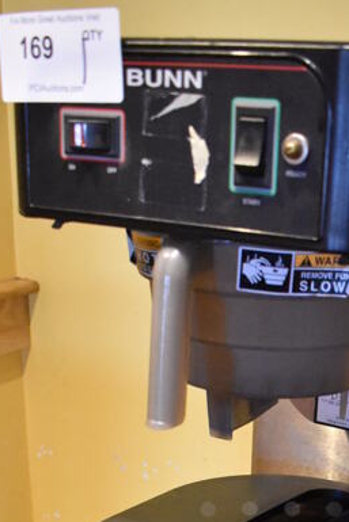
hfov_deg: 20.9
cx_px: 292
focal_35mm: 64
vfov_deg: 28.7
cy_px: 565
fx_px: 930
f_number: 3.5
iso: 6400
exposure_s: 1/125
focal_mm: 18
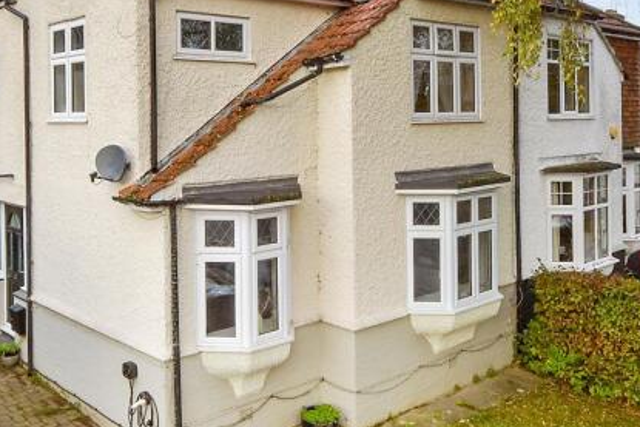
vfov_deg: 35.8
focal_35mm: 37
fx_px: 658
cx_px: 233
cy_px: 167
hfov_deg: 51.2
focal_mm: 10
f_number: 16
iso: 160
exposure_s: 1/20
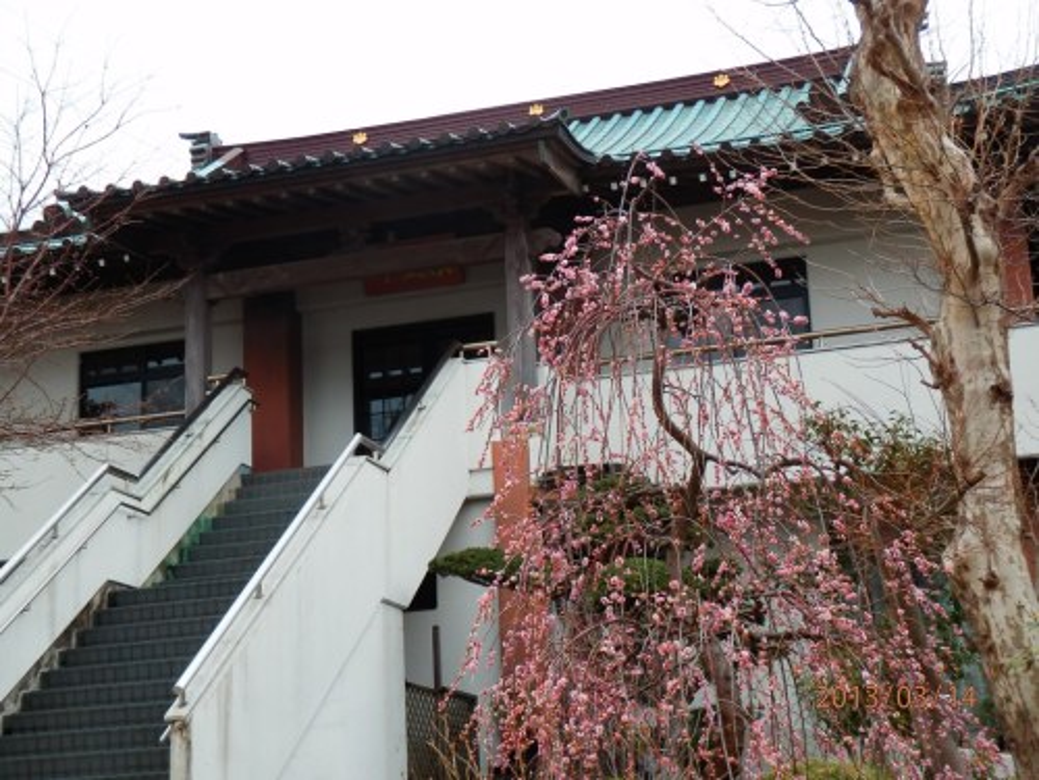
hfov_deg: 32.2
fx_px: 1801
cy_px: 390
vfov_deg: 24.4
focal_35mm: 60
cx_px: 520
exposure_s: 1/200
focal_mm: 10.8
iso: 80
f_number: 4.2
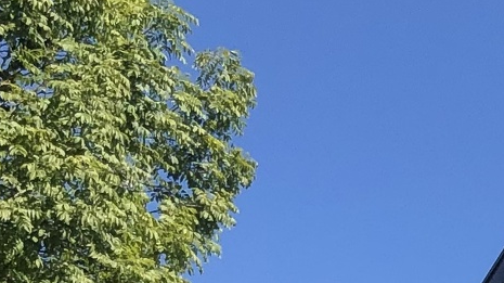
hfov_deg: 11.8
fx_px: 2244
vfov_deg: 6.9
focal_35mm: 168
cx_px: 931
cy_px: 656
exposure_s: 1/2315
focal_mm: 3.99
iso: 20
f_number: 1.8
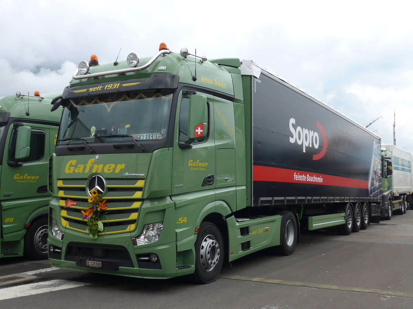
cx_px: 206
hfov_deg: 45.8
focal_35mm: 41
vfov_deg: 35.1
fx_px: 489
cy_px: 154
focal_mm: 8.4
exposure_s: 1/800
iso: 80
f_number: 2.8
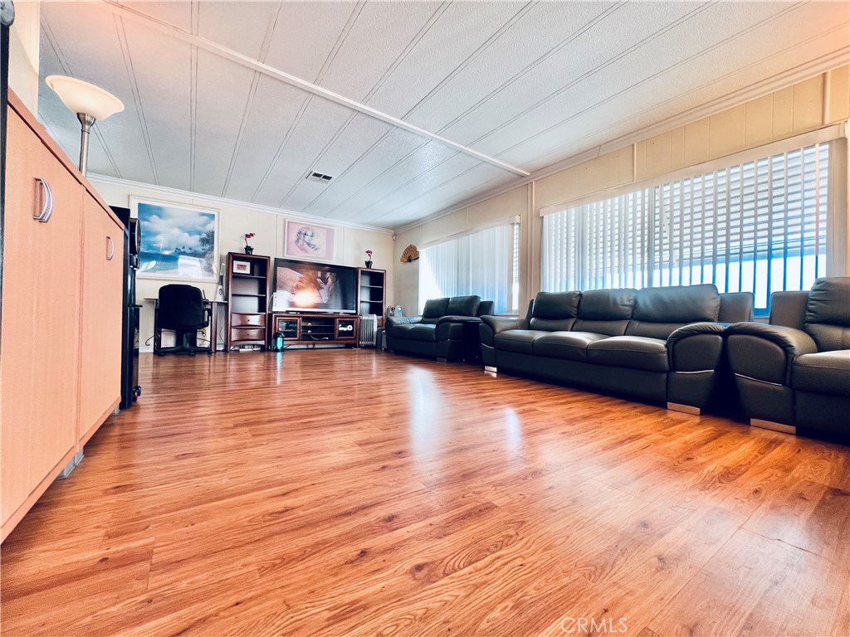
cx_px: 425
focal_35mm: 13
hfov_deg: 106.2
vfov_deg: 89.9
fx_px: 319
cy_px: 318
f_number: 1.8
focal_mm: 1.57
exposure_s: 1/120
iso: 200
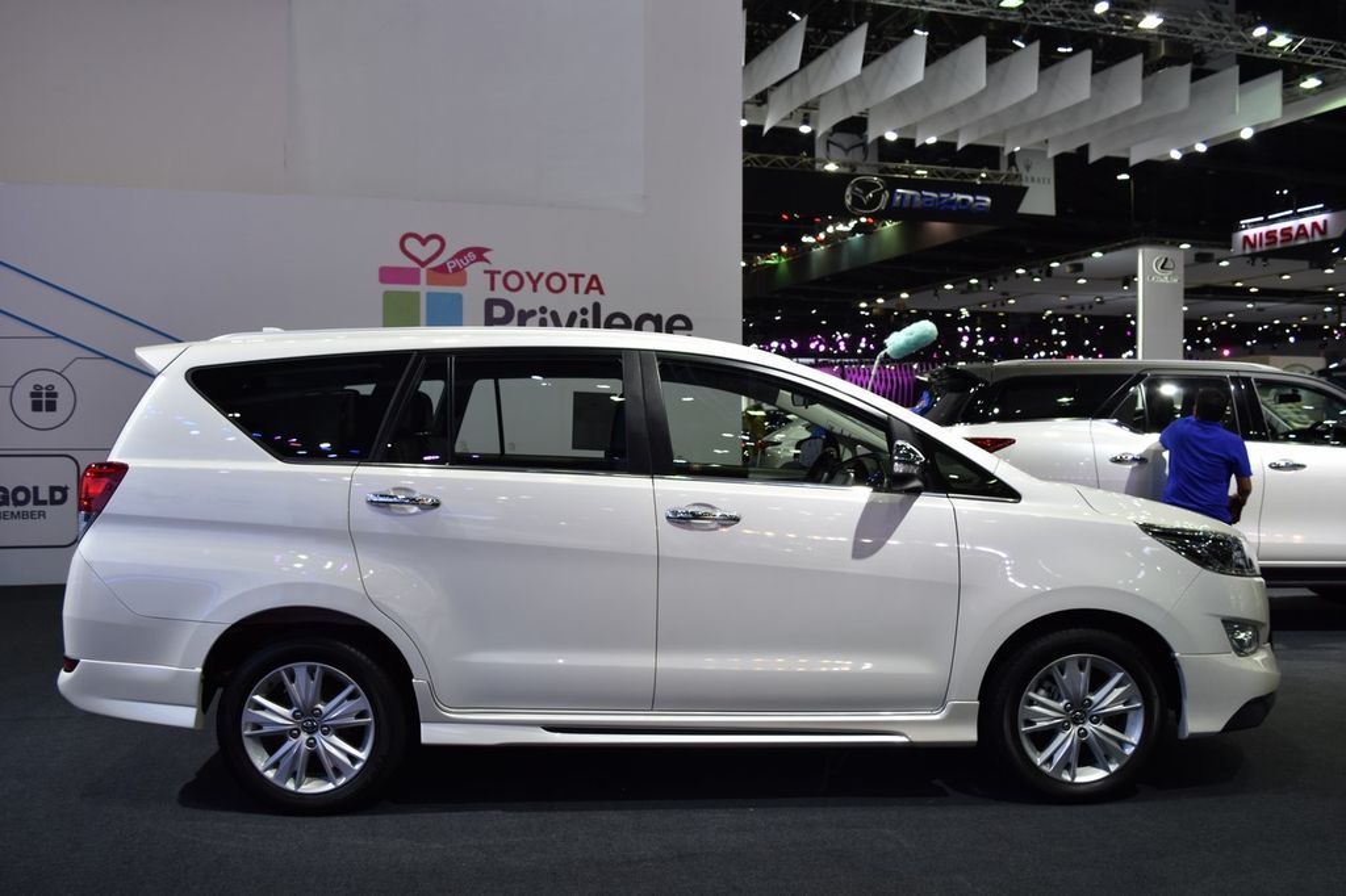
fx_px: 1177
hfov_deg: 59.5
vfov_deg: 41.7
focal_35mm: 32
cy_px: 448
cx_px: 673
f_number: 5.6
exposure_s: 1/125
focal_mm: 21
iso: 400
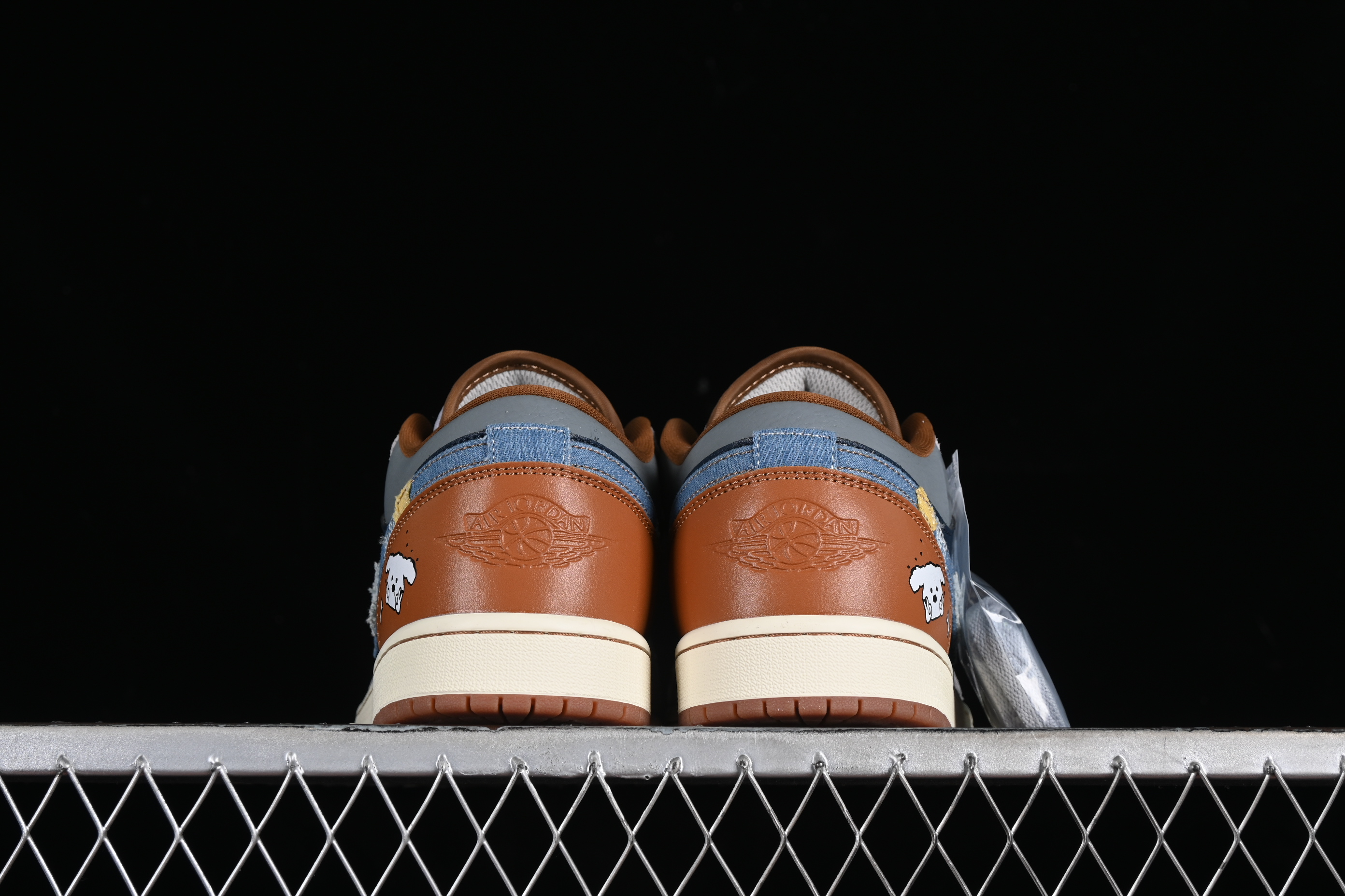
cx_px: 672
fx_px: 2802
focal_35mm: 75
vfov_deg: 18.2
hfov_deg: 27.0
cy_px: 448
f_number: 7.1
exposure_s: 1/80
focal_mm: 50
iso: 160
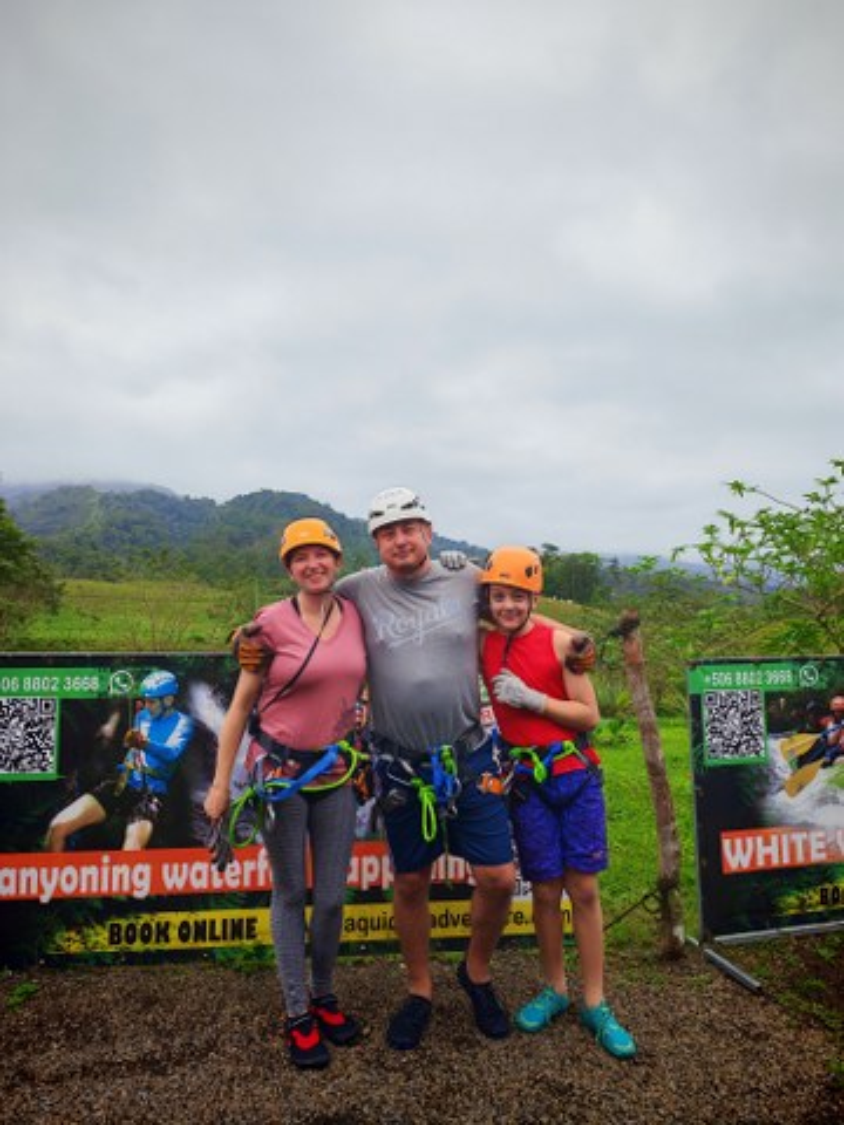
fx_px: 780
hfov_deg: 56.8
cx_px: 422
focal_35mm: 24
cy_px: 562
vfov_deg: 71.6
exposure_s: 1/320
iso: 50
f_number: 1.9
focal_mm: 6.12
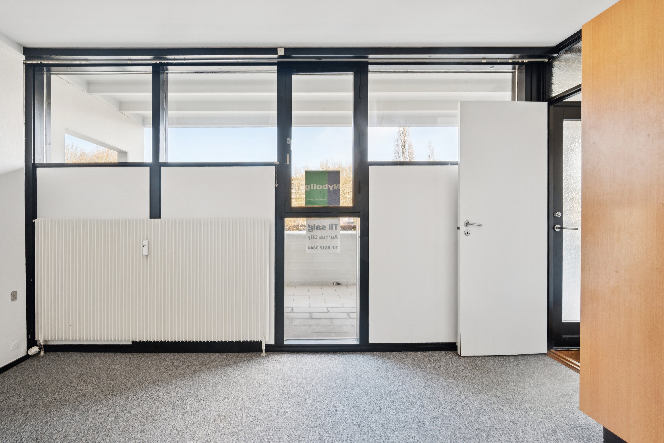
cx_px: 332
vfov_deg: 77.3
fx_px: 277
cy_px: 222
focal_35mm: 15
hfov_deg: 100.4
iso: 640
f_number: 9
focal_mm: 15
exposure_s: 1/40
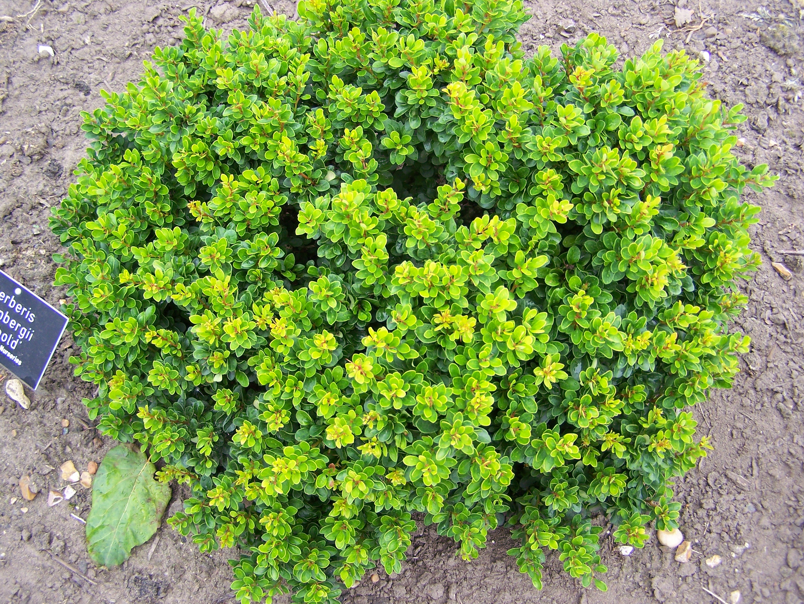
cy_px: 302
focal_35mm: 38
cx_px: 402
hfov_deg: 48.9
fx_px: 883
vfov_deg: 37.8
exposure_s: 1/100
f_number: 2.8
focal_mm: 6.3
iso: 80
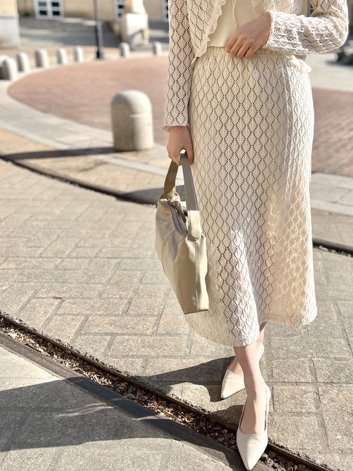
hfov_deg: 37.3
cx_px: 239
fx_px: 517
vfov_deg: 48.7
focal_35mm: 38
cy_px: 189
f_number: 1.6
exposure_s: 1/2463
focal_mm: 5.1
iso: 50
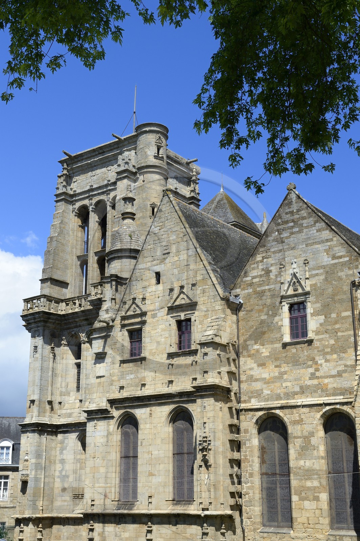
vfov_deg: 38.2
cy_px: 270
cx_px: 180
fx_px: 781
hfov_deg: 25.9
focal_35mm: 52
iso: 200
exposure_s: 1/250
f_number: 11
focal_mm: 52
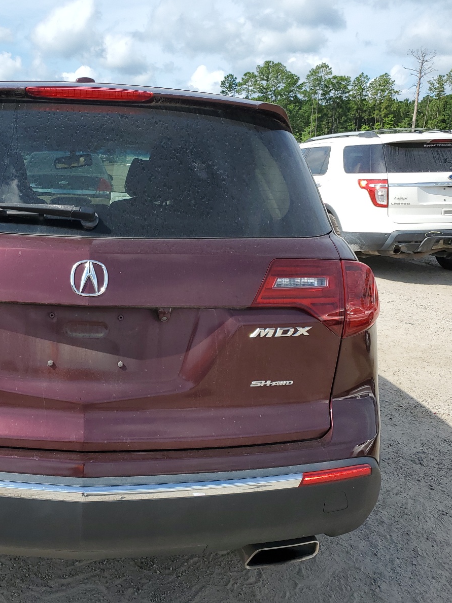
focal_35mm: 35
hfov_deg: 39.0
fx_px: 610
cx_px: 88
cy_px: 300
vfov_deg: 52.6
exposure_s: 1/2500
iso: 50
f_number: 1.5
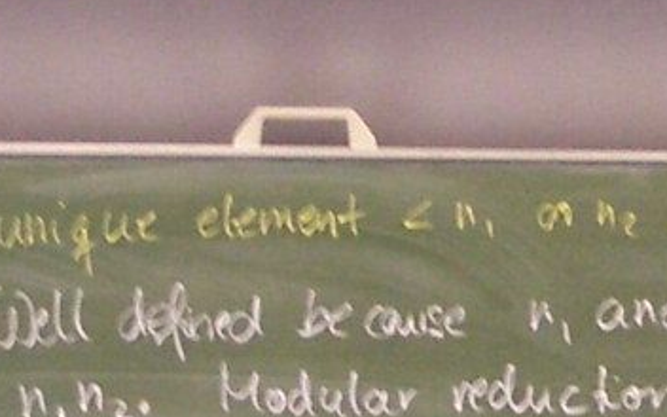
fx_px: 3926
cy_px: 131
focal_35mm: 216
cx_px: 553
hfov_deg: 9.7
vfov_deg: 6.1
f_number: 2.6
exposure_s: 1/15
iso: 200
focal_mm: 5.8
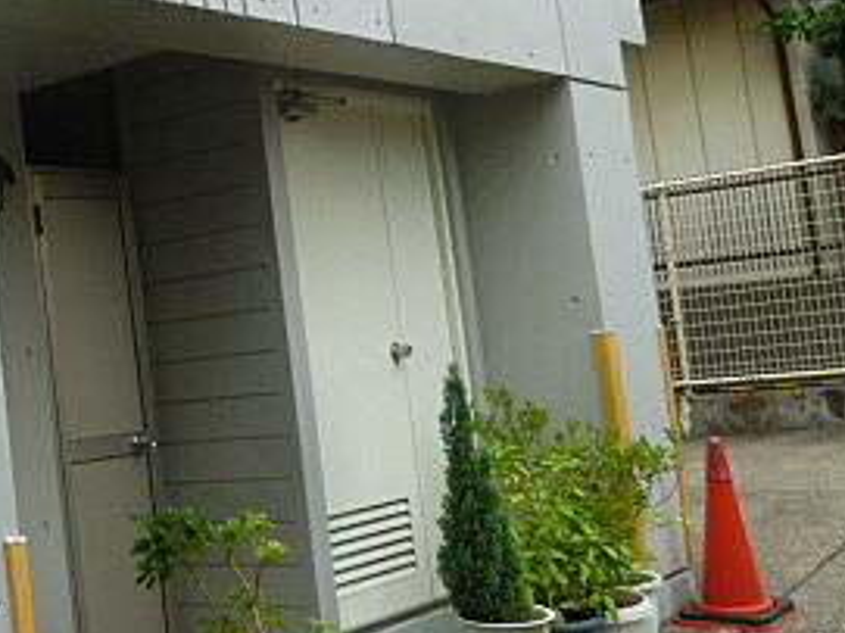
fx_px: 1440
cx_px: -115
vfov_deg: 24.8
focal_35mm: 59
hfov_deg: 29.1
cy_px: 271
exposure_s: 1/200
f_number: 3.5
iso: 160
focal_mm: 4.5
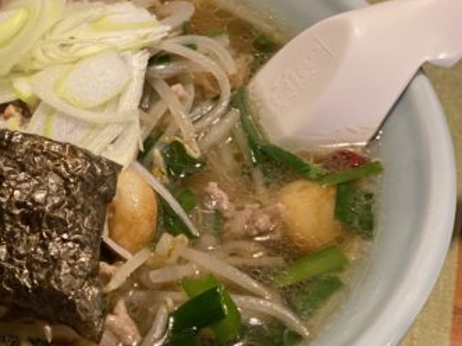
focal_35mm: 108
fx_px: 1441
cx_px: 8
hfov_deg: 17.8
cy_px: 196
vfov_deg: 13.7
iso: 250
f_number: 2
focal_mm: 6
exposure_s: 1/36
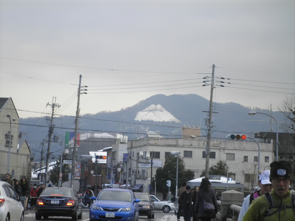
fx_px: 920
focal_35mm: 108
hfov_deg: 18.2
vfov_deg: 13.7
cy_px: 110
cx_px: 148
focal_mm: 19.6
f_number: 5.9
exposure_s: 1/160
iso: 64
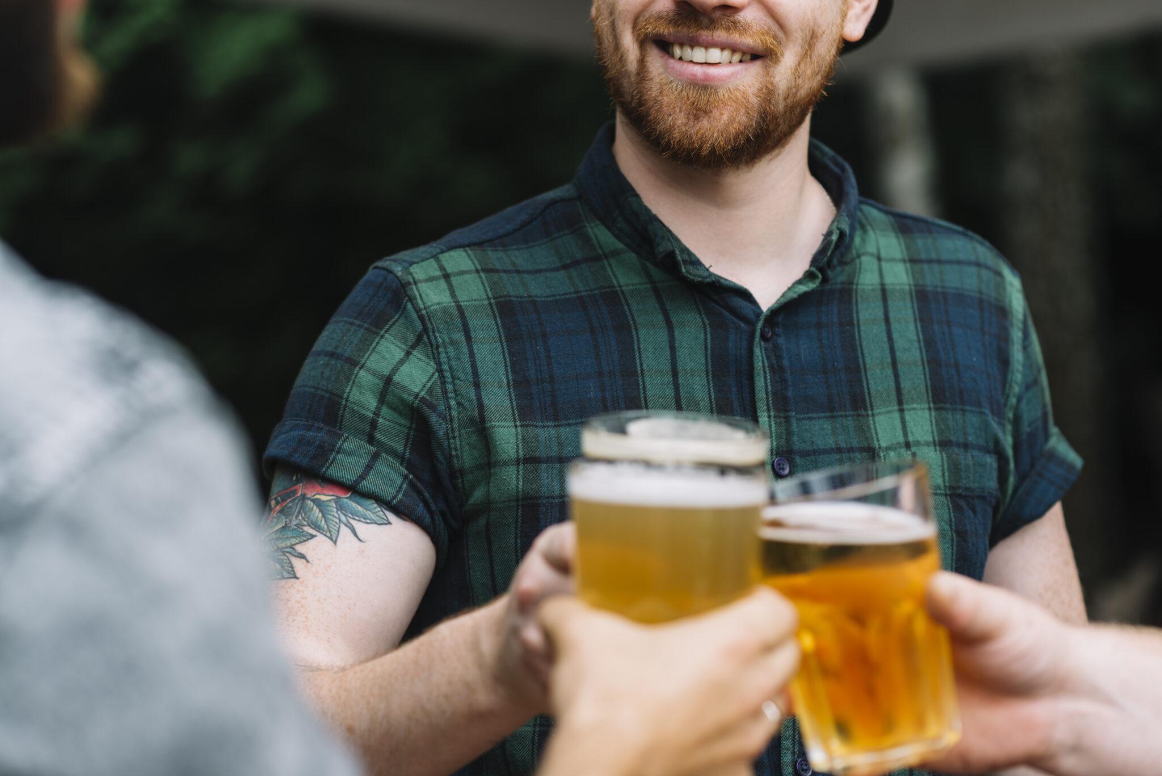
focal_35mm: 85
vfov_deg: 16.1
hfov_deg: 23.9
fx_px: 2744
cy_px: 388
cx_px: 581
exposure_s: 1/500
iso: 200
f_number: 3.2
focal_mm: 85
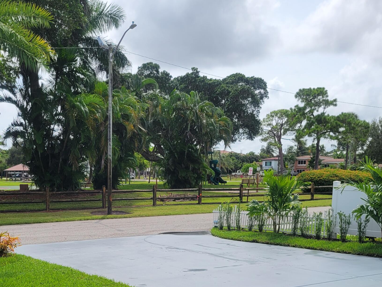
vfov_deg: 29.3
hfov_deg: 39.4
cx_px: 149
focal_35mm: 48
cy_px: 245
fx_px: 530
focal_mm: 5.4
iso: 40
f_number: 1.8
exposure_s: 1/2497
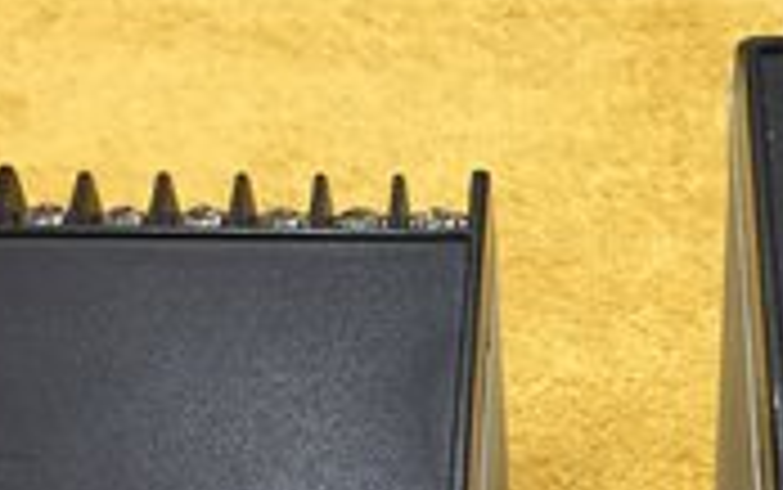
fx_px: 2071
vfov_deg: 13.4
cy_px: 443
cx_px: 666
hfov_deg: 21.1
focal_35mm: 97
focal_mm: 4.15
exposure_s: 1/33
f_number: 2.2
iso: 100
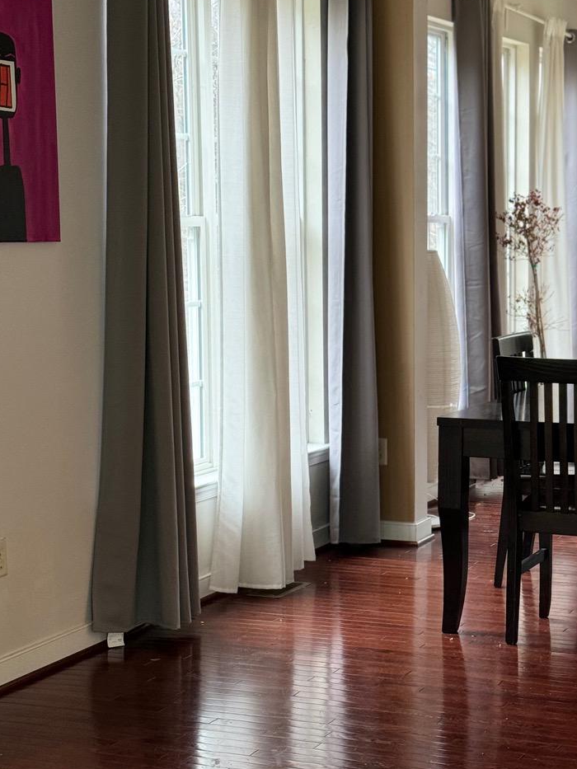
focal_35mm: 79
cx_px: 431
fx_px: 1755
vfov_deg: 24.7
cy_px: 449
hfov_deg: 18.5
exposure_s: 1/60
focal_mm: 6.86
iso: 200
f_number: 1.78
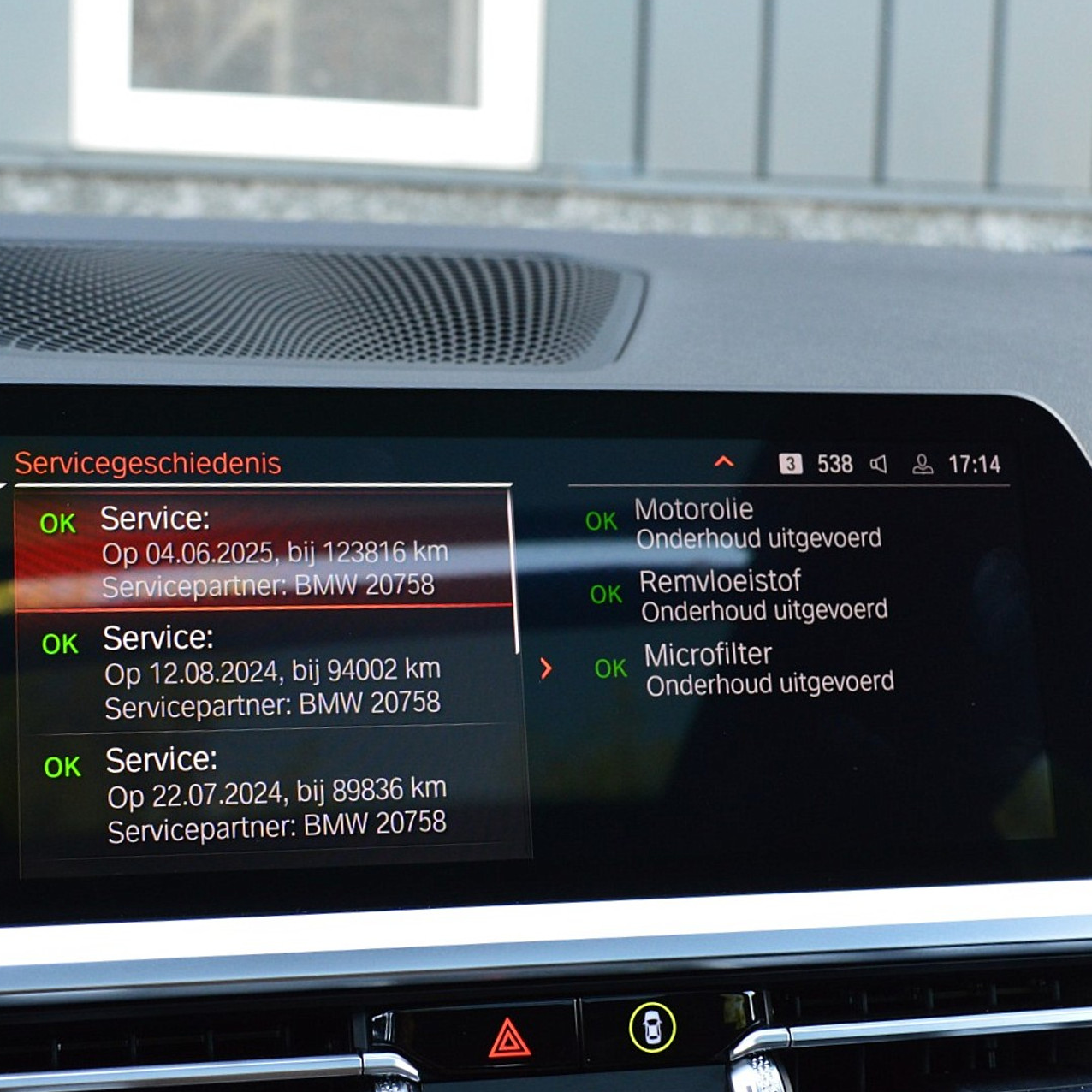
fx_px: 1986
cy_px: 545
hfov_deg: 30.6
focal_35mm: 56
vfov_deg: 30.7
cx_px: 384
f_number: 7.1
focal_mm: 29
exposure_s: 1/60
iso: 800
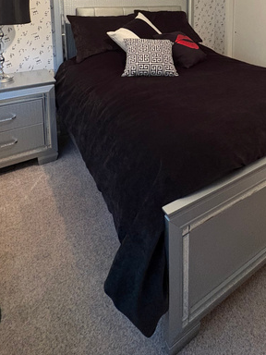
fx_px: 287
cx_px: 197
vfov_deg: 54.8
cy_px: 32
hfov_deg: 48.0
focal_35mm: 28
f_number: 2.2
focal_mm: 2.22
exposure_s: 1/60
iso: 640
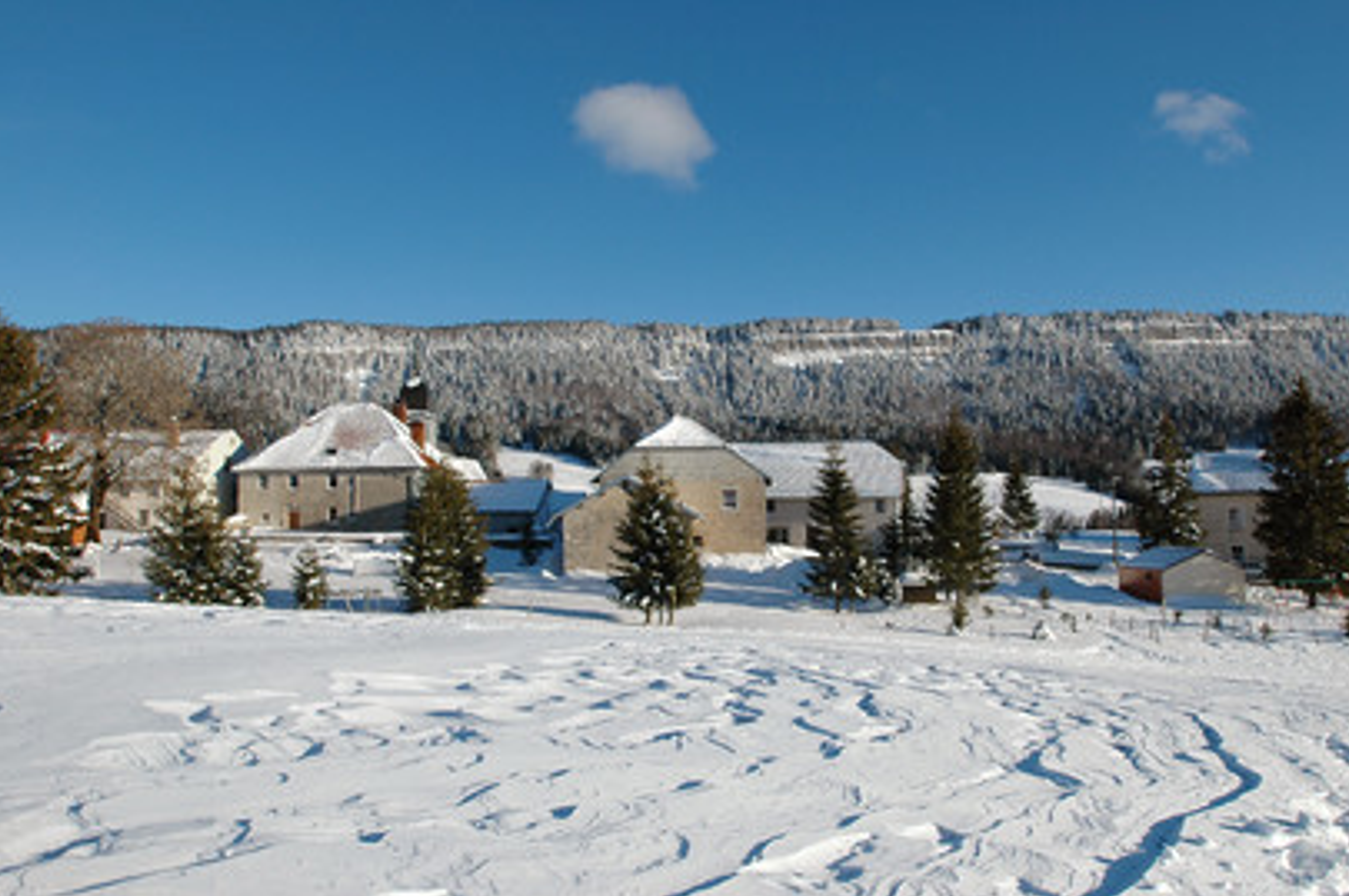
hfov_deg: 68.4
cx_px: 694
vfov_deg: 48.6
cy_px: 436
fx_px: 993
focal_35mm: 27
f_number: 10
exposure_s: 1/400
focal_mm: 17
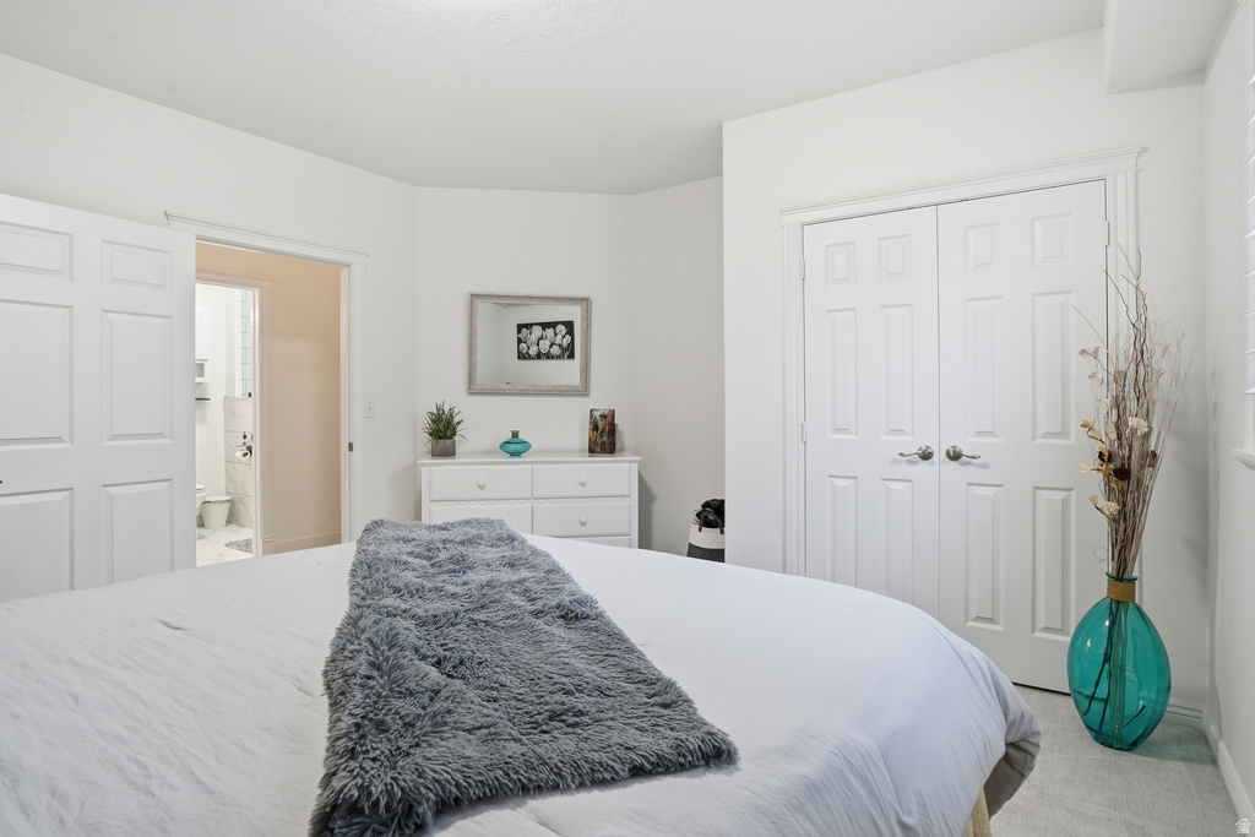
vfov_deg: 67.4
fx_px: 628
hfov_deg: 90.0
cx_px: 628
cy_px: 418
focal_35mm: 18
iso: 250
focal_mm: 18
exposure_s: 1/80
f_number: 9
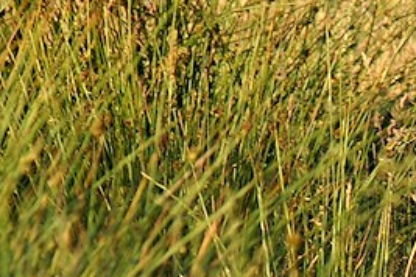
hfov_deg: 1.0
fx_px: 24380
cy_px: 449
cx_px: 650
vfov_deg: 0.7
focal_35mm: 2110
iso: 100
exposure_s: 1/100
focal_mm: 300
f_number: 7.1
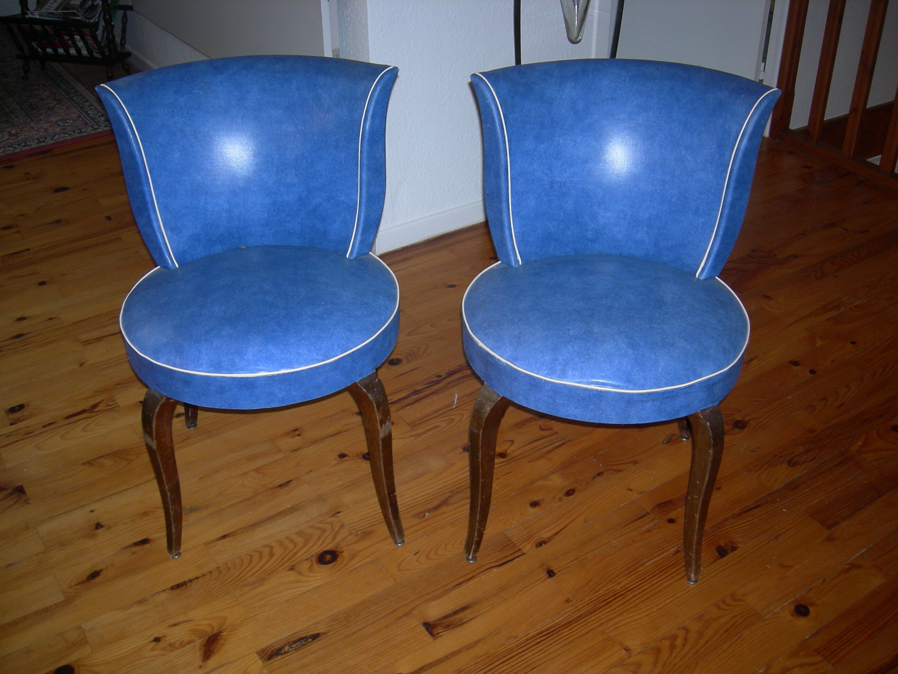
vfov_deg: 39.7
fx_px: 934
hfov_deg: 51.4
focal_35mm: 36
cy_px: 337
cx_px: 449
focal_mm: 7.5
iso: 64
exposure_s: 1/60.1
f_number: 2.7
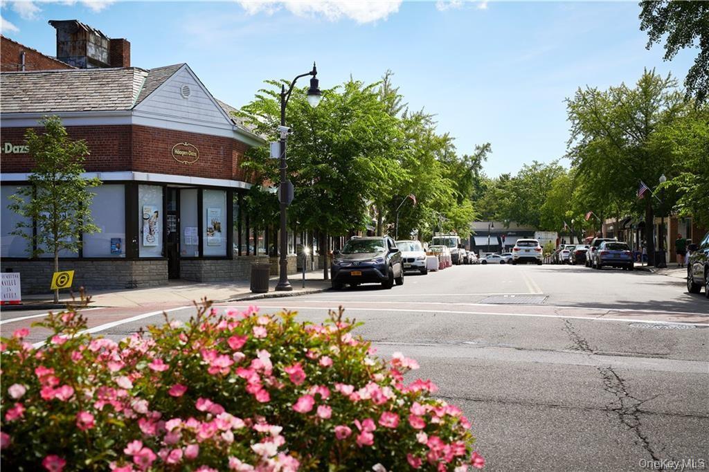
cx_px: 354
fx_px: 984
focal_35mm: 50
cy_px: 236
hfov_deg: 39.6
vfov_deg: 27.0
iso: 250
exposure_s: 1/800
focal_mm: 50
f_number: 9
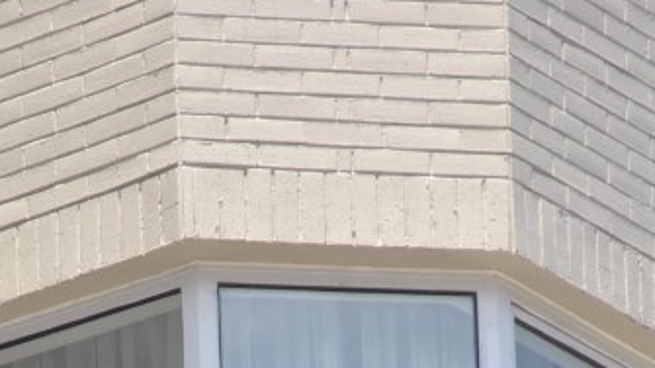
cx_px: 150
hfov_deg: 2.4
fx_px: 15918
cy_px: 734
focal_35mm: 917
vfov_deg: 1.3
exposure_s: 1/500
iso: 200
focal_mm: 170
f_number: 5.6
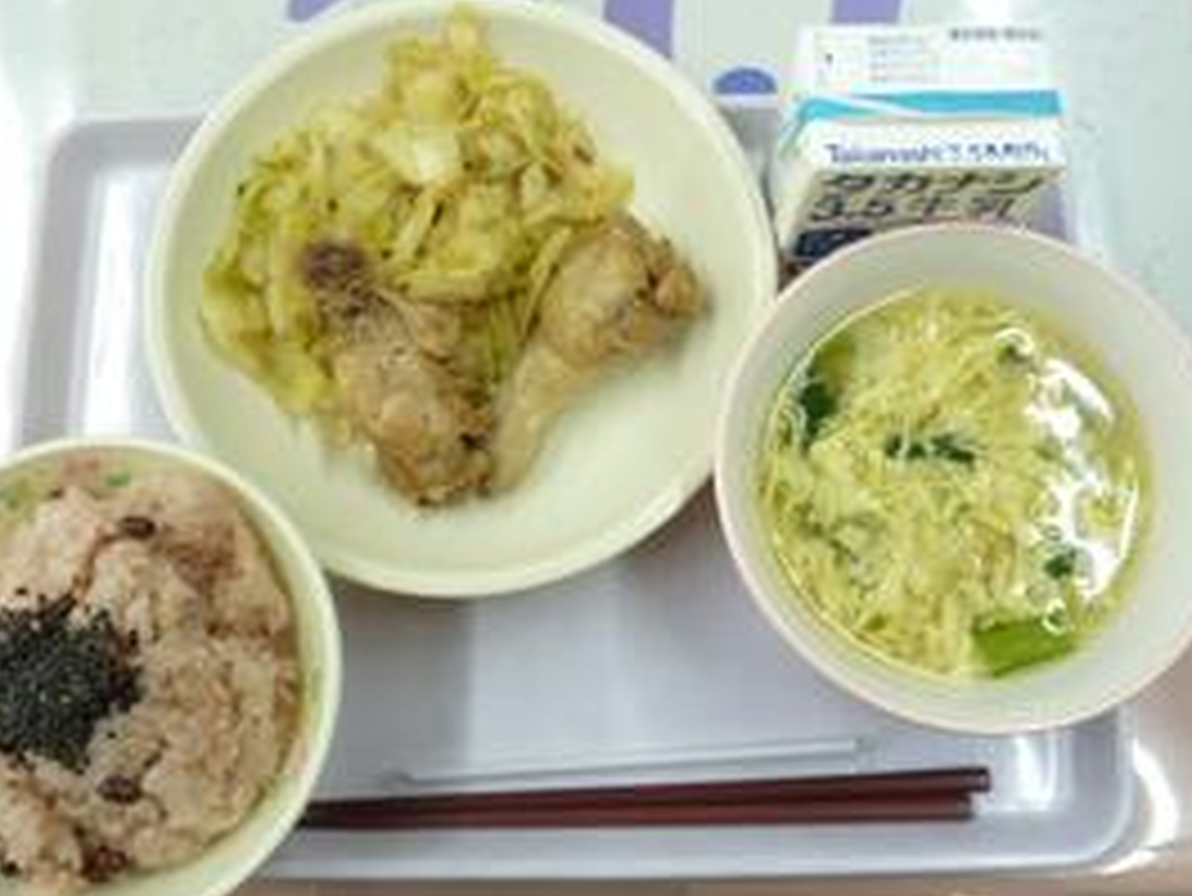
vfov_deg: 42.9
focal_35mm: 33
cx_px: 558
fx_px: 1137
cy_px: 502
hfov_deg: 55.3
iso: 100
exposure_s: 1/30
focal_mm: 4.1
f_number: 3.3
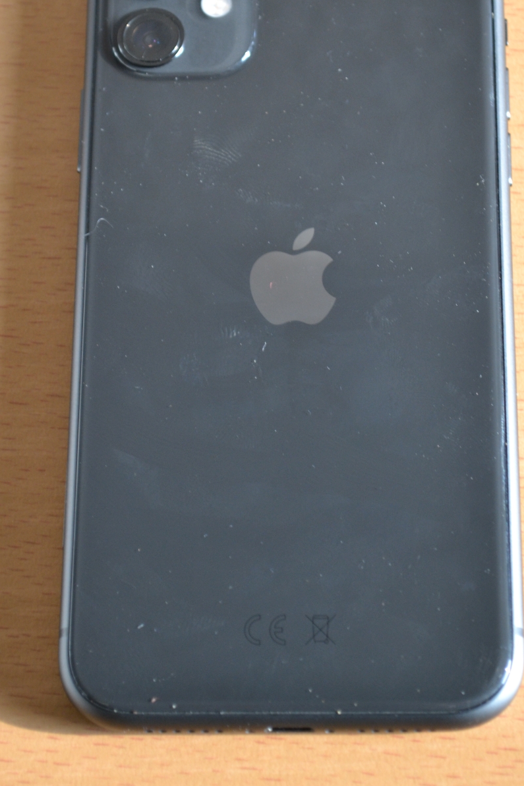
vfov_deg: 18.5
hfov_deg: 12.4
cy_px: 310
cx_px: 295
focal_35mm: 111
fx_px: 2417
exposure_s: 1/60
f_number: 5.6
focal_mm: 55
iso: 640
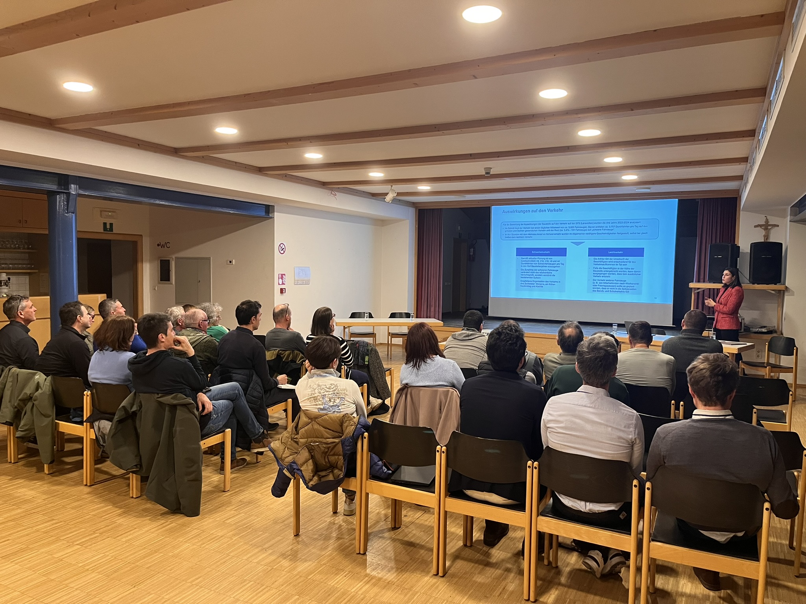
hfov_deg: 67.3
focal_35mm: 26
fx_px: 605
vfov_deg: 53.1
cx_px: 403
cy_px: 302
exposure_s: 1/60
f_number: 1.6
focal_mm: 5.1
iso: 250
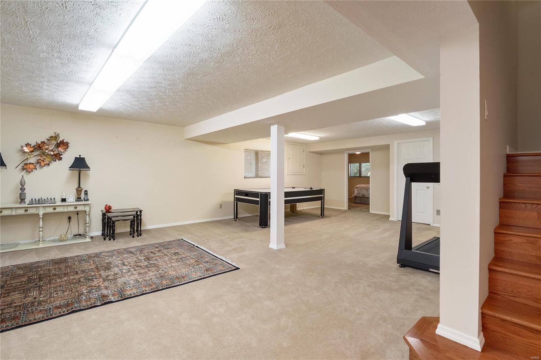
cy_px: 180
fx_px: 240
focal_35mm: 16
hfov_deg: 96.7
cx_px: 270
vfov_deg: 73.7
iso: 400
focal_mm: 8
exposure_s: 1/3
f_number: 7.1
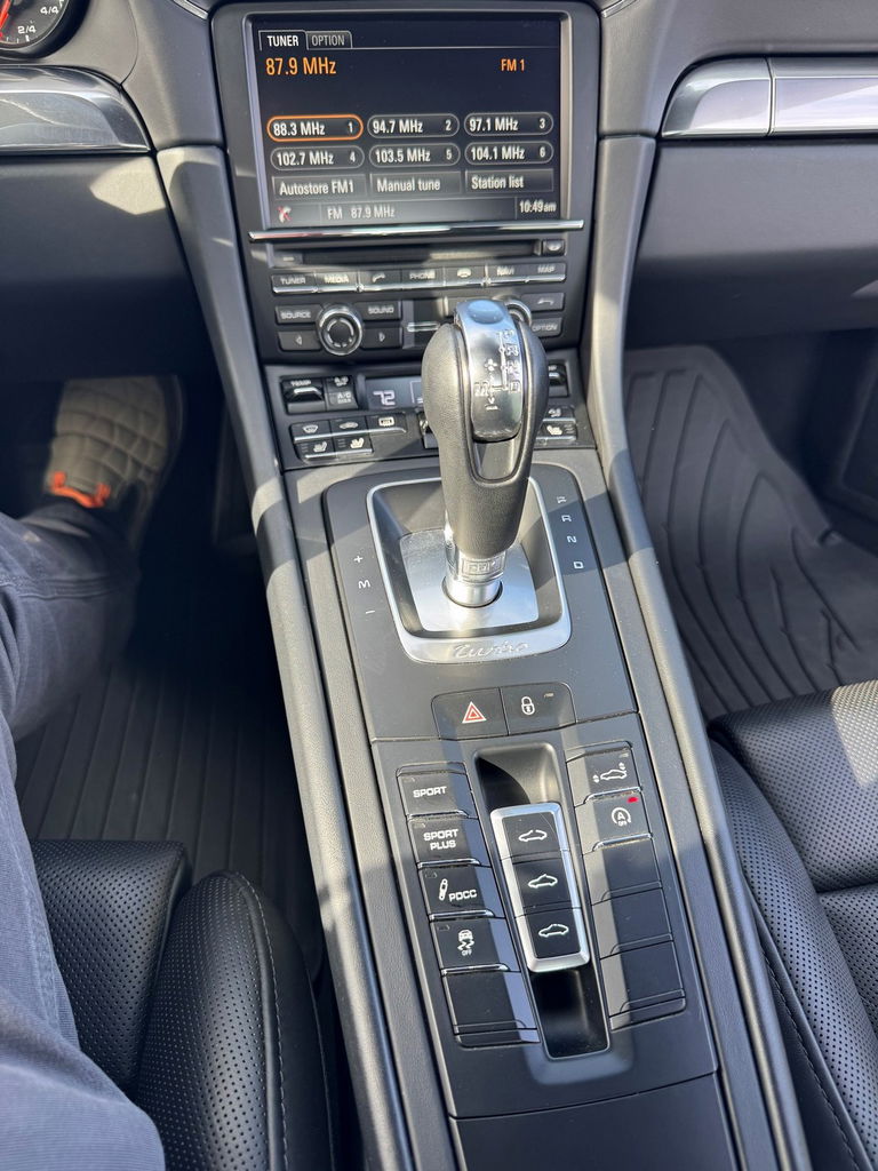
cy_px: 586
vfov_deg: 71.6
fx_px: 812
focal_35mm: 24
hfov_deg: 56.8
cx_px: 439
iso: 64
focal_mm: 6.76
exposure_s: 1/121
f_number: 1.78
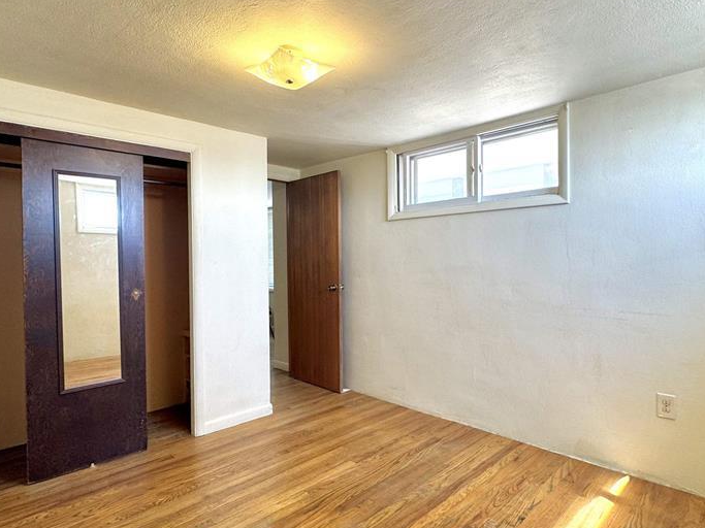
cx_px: 352
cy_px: 271
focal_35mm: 21
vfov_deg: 63.4
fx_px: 428
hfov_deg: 79.0
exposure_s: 1/120
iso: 125
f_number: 2.2
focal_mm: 2.22
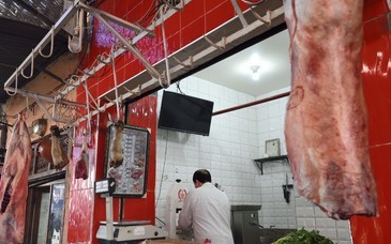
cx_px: 187
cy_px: 125
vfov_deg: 37.3
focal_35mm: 34
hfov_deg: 56.7
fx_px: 362
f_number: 6.3
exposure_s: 1/50
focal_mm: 29
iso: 800
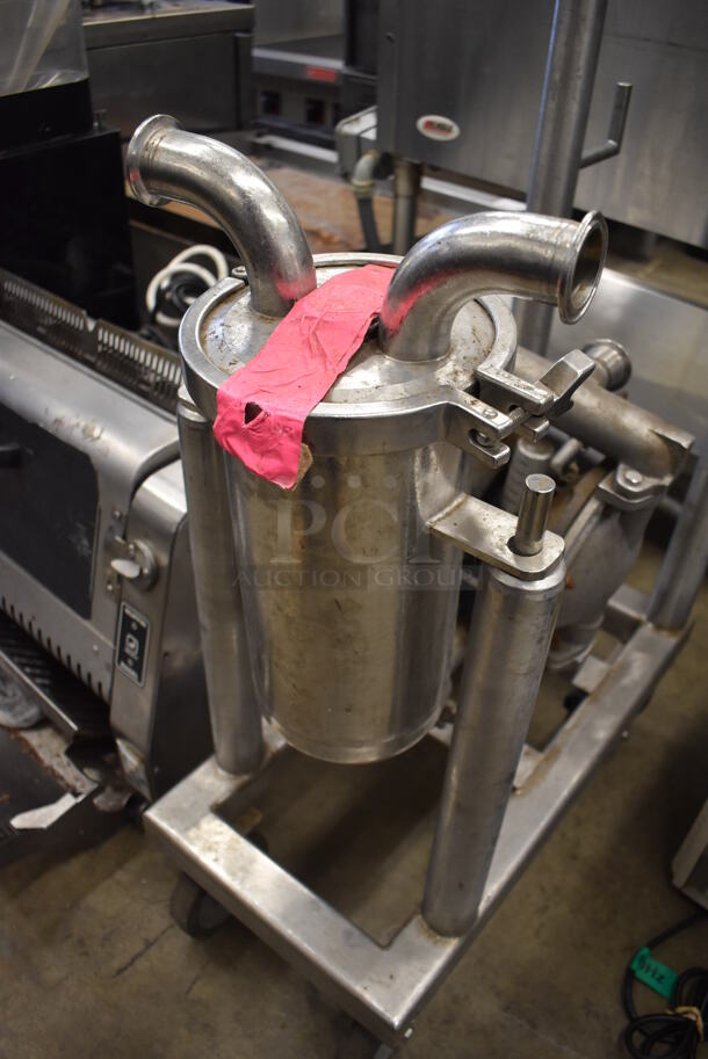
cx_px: 354
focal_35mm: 27
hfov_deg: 48.0
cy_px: 530
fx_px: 795
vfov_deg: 67.3
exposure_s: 1/125
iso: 1100
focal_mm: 18
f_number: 3.5
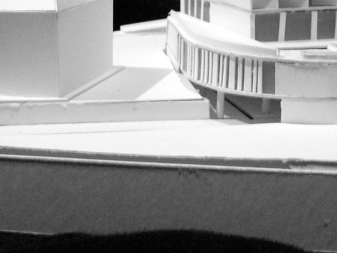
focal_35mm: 69
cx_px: 290
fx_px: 672
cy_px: 34
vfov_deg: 20.9
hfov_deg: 27.4
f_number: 2.8
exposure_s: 1/8
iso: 267
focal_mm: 5.7
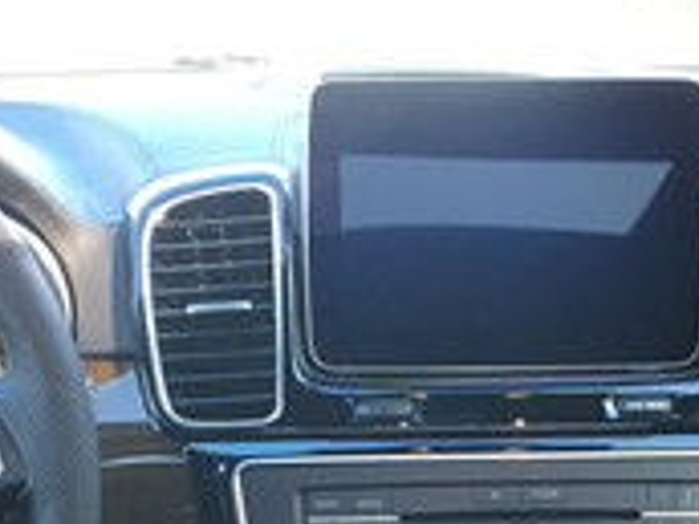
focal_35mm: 101
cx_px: 345
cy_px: 861
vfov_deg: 13.5
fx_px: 2039
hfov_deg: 19.4
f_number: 2.2
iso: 40
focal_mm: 4.15
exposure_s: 1/33
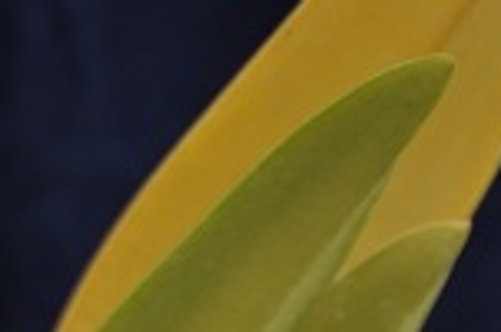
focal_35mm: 298
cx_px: -425
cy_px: 236
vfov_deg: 4.6
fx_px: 4138
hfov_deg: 6.7
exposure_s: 1/125
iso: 200
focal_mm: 50
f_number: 8
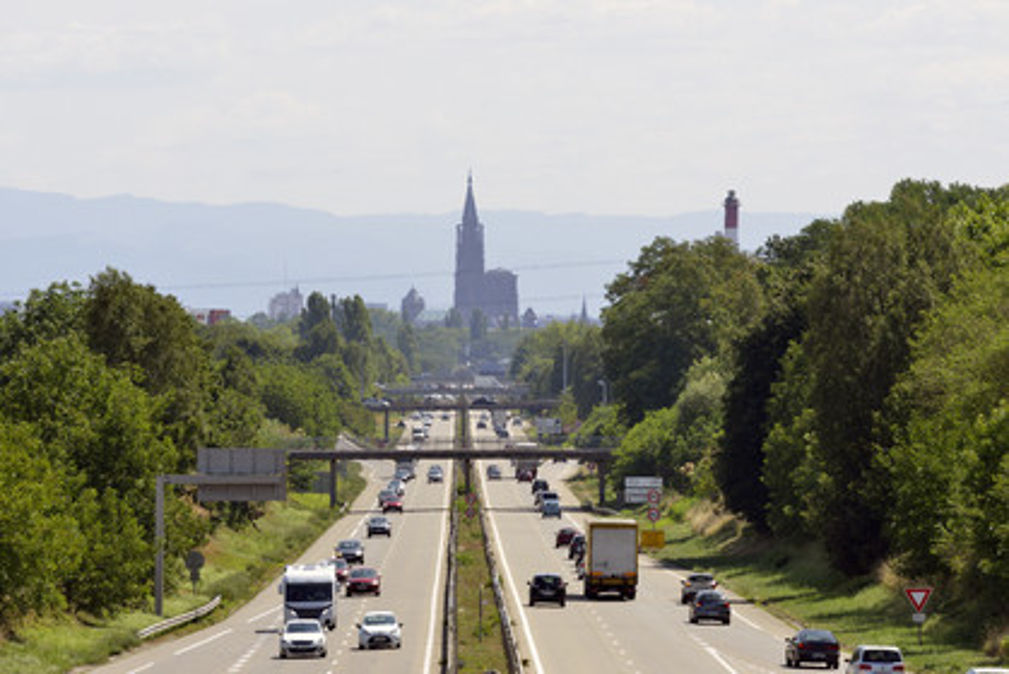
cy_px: 337
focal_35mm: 300
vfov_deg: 4.6
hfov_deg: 6.9
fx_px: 8414
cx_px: 504
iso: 400
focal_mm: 300
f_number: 11
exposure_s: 1/400
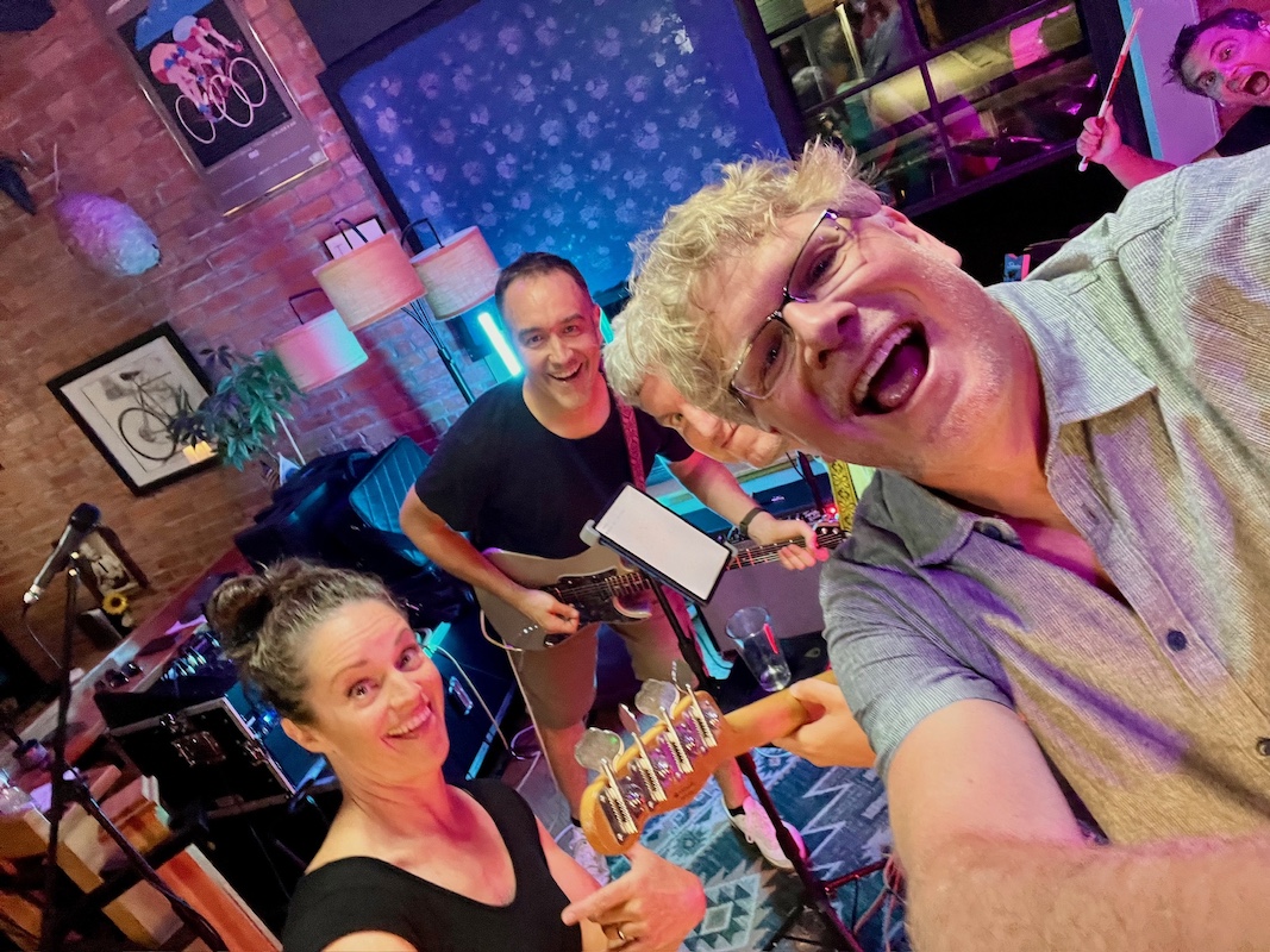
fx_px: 844
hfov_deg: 73.9
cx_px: 635
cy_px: 476
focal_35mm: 23
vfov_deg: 58.9
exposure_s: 1/30
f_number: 2.2
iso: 500
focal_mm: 2.71
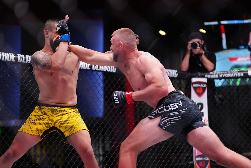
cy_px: 84
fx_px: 620
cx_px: 126
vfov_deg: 15.4
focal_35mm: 89
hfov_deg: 22.9
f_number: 2.8
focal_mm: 89
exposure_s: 1/800
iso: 2500
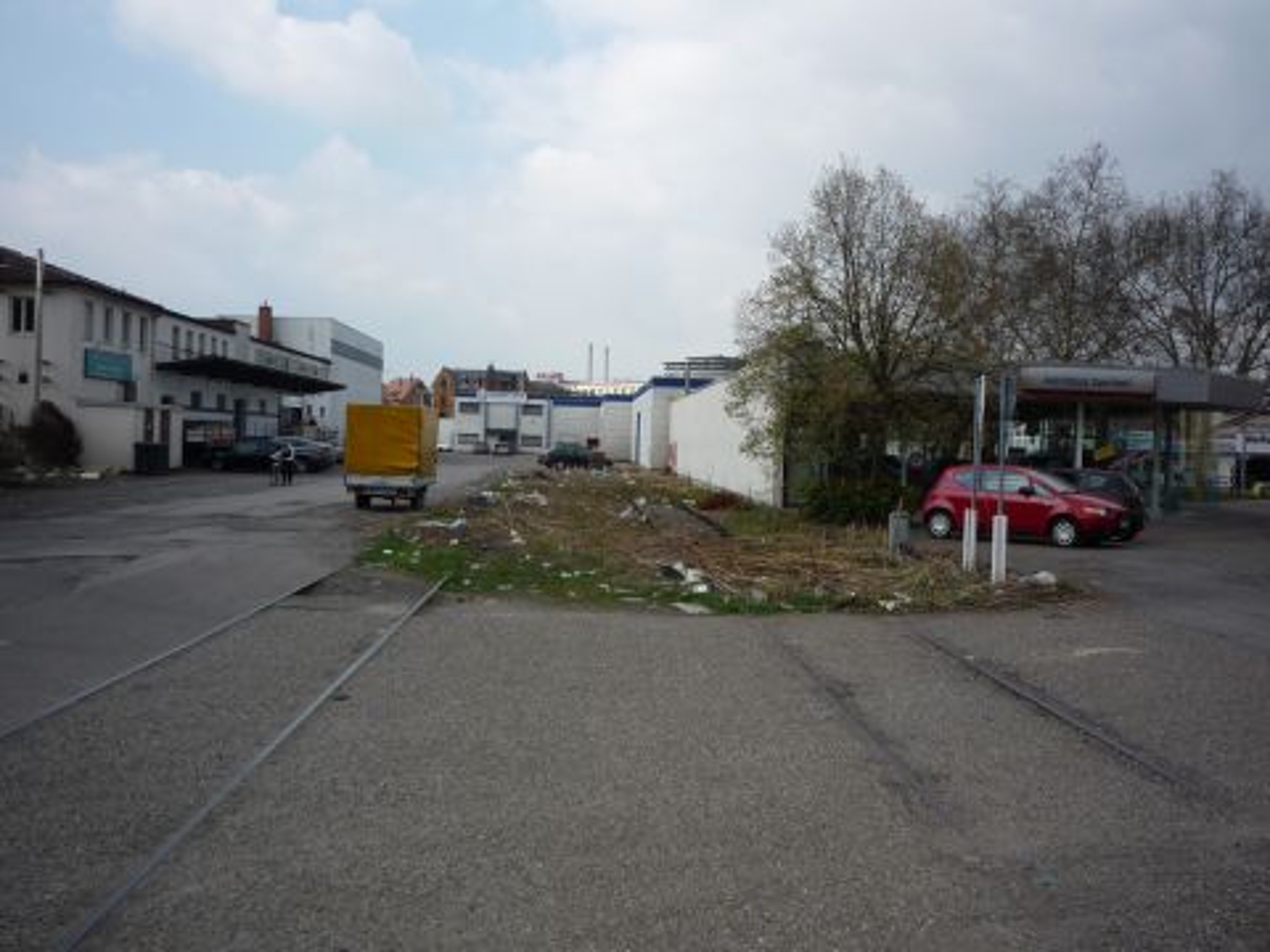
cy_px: 476
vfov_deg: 44.2
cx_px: 635
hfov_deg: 56.8
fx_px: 1174
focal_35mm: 32
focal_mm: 5.2
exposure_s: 1/400
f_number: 5.6
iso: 100
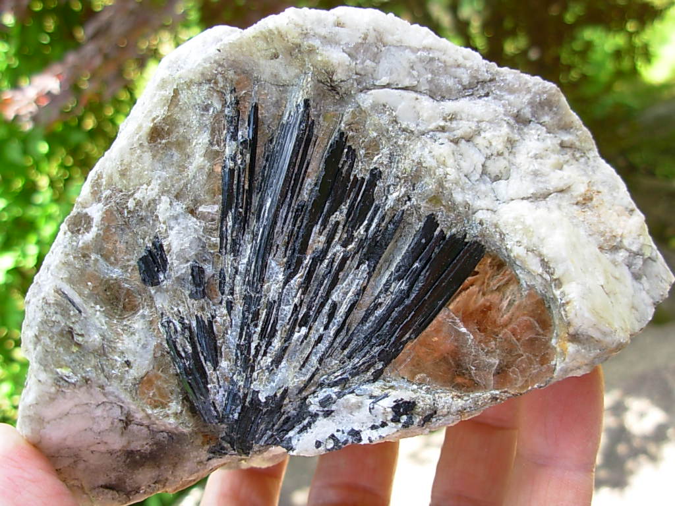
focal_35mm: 38
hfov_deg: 49.0
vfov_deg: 37.7
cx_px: 338
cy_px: 253
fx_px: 741
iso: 50
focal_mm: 6.3
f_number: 2.9
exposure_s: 1/65.9
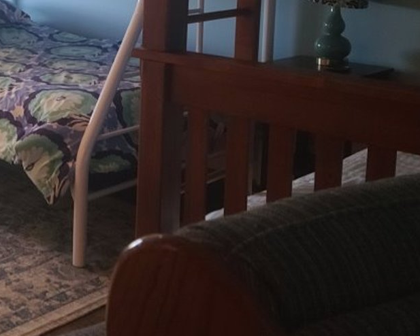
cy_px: 5
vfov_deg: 22.0
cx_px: -22
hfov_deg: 26.4
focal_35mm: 67
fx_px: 833
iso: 400
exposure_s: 1/40
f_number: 2
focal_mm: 5.9
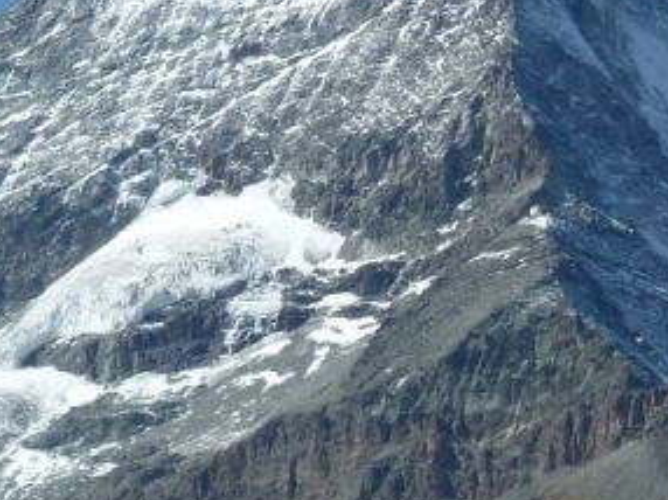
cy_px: 112
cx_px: 357
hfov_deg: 6.8
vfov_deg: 5.1
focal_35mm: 291
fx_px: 5611
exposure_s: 1/500
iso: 80
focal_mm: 17
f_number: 5.6
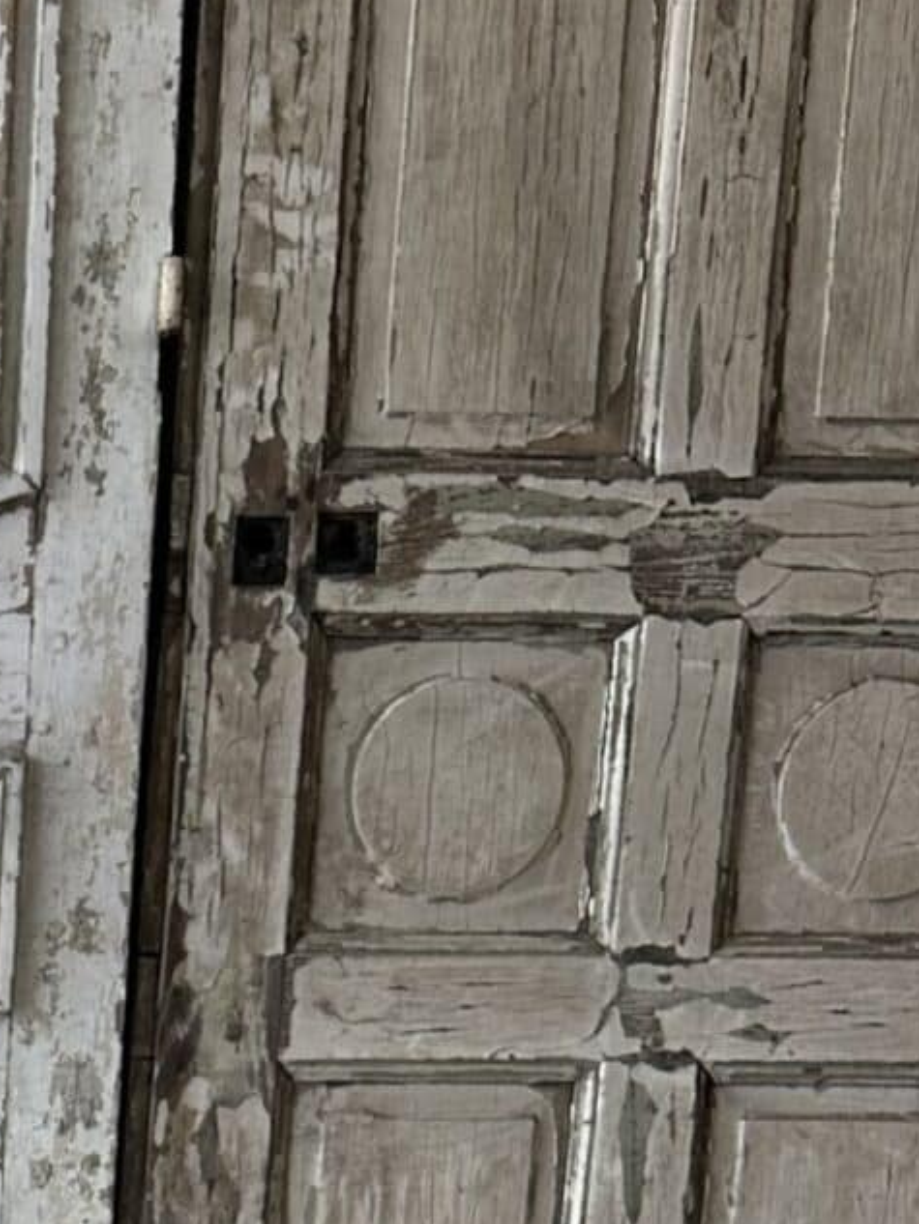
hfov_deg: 13.9
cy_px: 1649
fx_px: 3432
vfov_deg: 18.6
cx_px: -617
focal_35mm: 97
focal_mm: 6.86
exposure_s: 1/223
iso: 64
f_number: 1.78
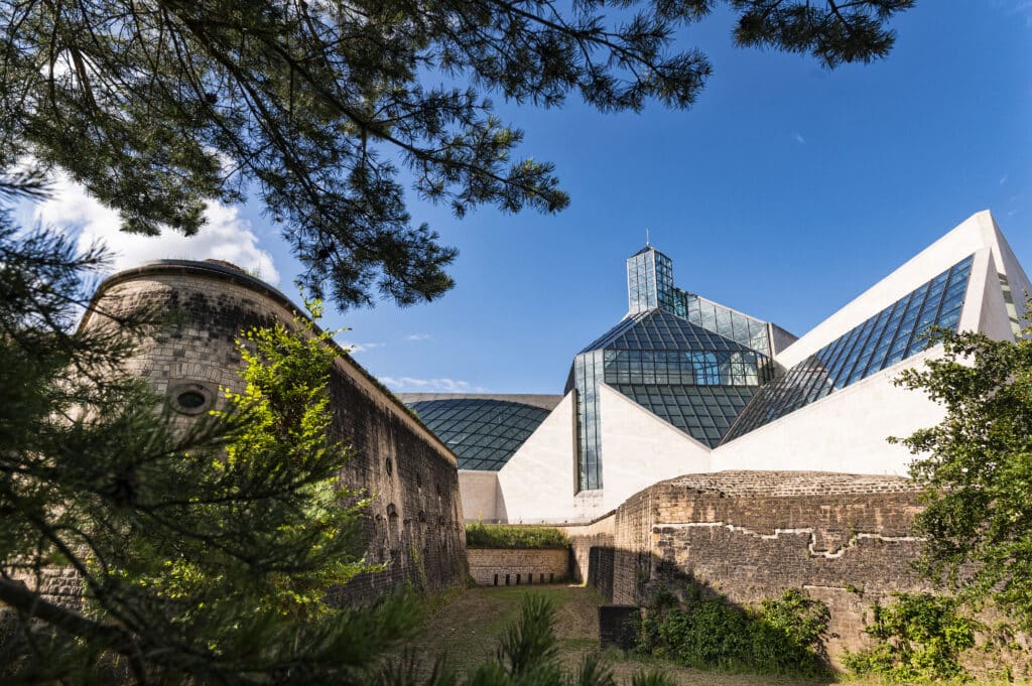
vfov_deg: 57.1
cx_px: 516
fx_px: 630
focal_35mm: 22
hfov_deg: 78.6
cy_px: 343
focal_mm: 22
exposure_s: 1/800
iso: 320
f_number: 8
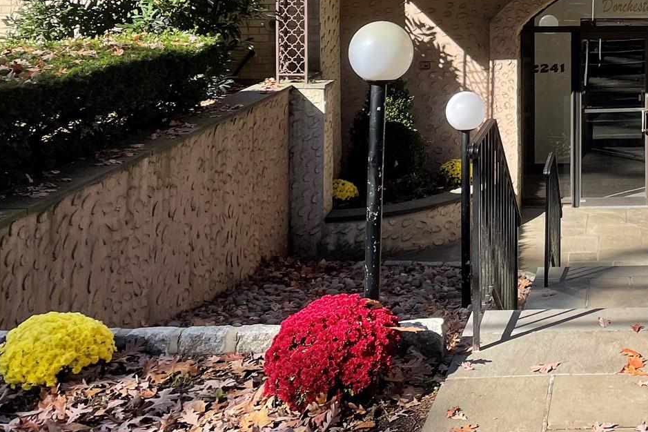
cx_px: 680
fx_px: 1062
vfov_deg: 21.8
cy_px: -42
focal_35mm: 59
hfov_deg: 30.9
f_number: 1.6
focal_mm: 4.2
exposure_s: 1/1825
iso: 32
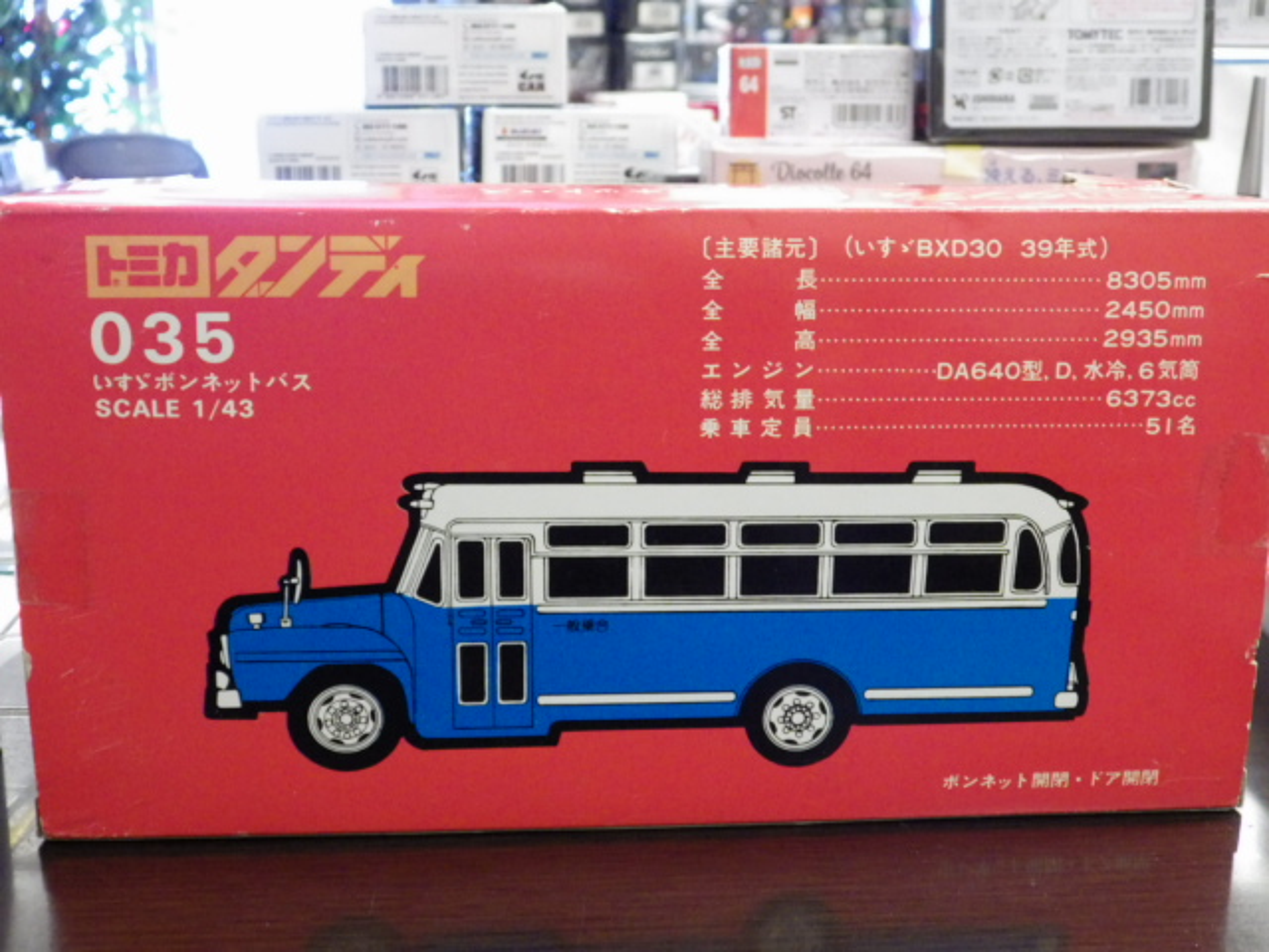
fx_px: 1833
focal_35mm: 50
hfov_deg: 38.2
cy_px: 476
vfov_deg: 29.1
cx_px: 634
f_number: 3.8
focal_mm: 9
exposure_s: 1/40
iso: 800
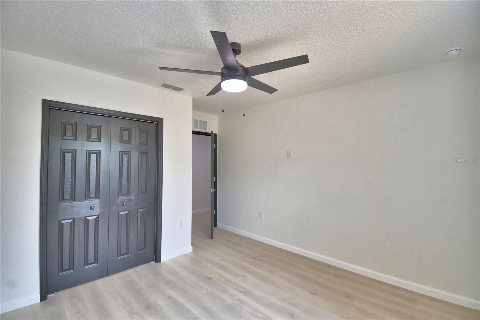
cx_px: 240
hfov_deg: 100.4
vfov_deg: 77.3
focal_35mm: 15
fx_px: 200
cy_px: 160
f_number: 4.5
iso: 250
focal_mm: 10
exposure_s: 1/125
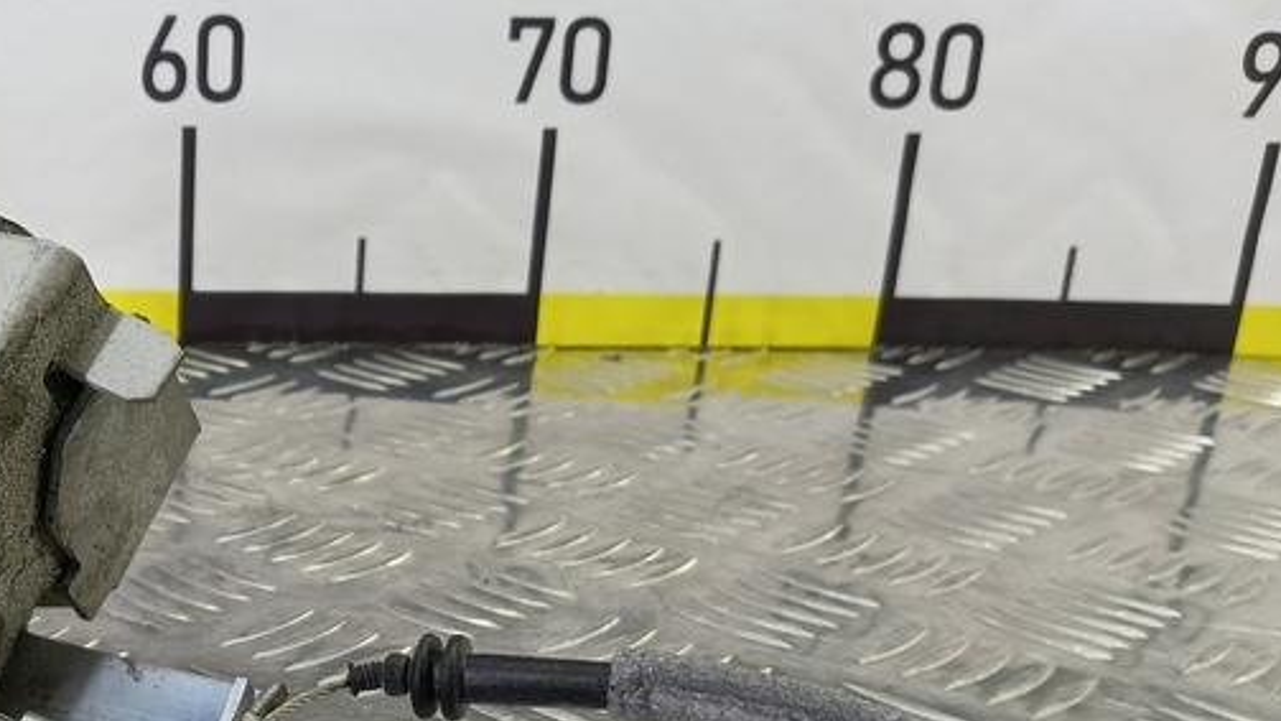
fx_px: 1732
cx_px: 89
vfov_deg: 22.1
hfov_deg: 37.5
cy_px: 810
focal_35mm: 51
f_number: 1.6
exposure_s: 1/50
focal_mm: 4.11
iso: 140
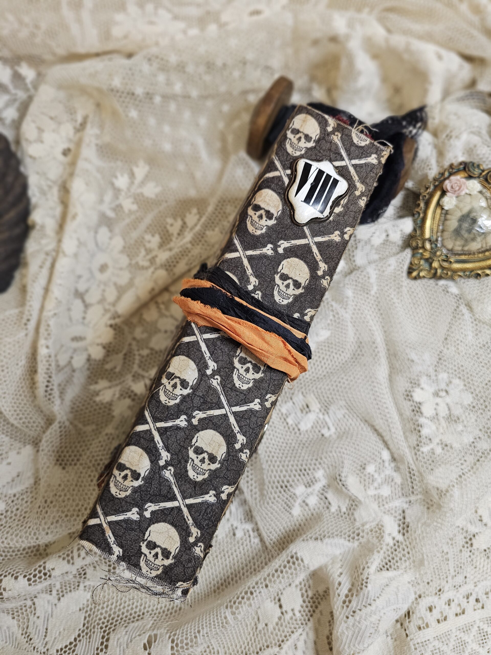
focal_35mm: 23
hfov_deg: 58.9
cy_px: 328
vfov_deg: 73.9
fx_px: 435
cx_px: 246
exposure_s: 1/36.5
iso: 320
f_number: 1.7
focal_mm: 6.3
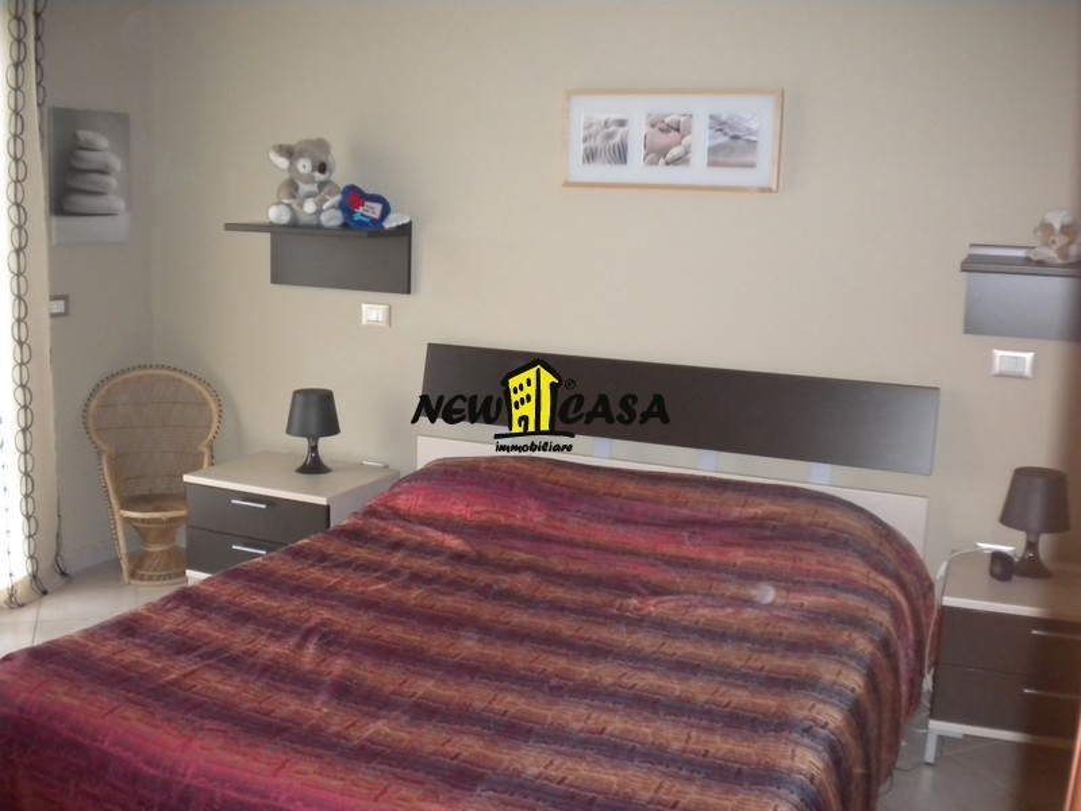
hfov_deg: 52.6
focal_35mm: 35
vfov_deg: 40.7
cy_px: 406
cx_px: 540
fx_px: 1093
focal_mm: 6.3
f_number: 3.1
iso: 400
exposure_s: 1/30
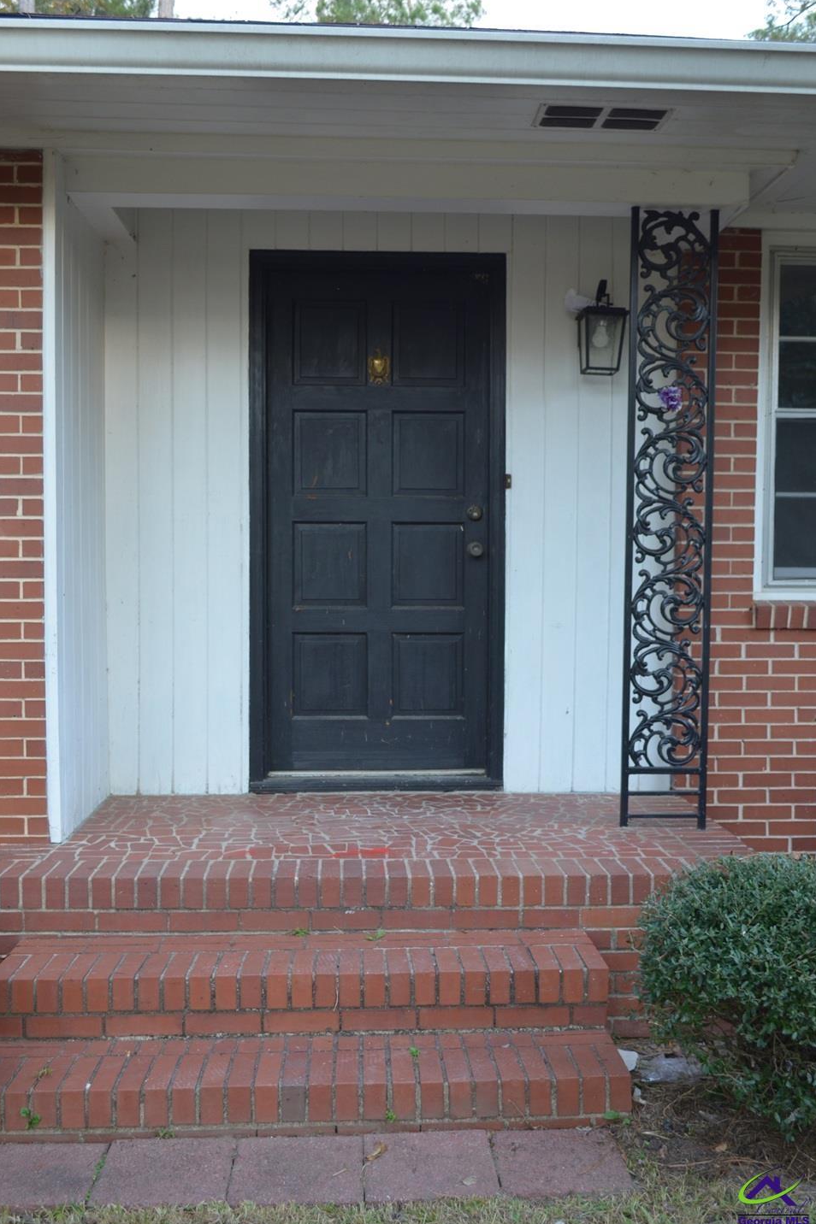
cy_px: 615
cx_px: 402
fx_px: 1156
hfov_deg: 38.9
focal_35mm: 34
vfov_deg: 55.8
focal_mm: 22
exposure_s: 1/125
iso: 320
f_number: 4
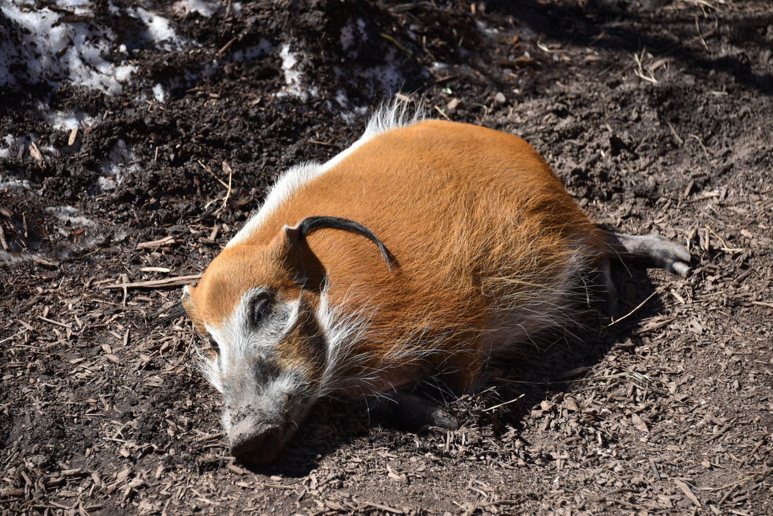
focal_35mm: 170
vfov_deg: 8.1
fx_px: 3651
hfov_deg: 12.1
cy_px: 258
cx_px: 386
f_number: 5.6
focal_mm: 170
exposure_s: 1/400
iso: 125
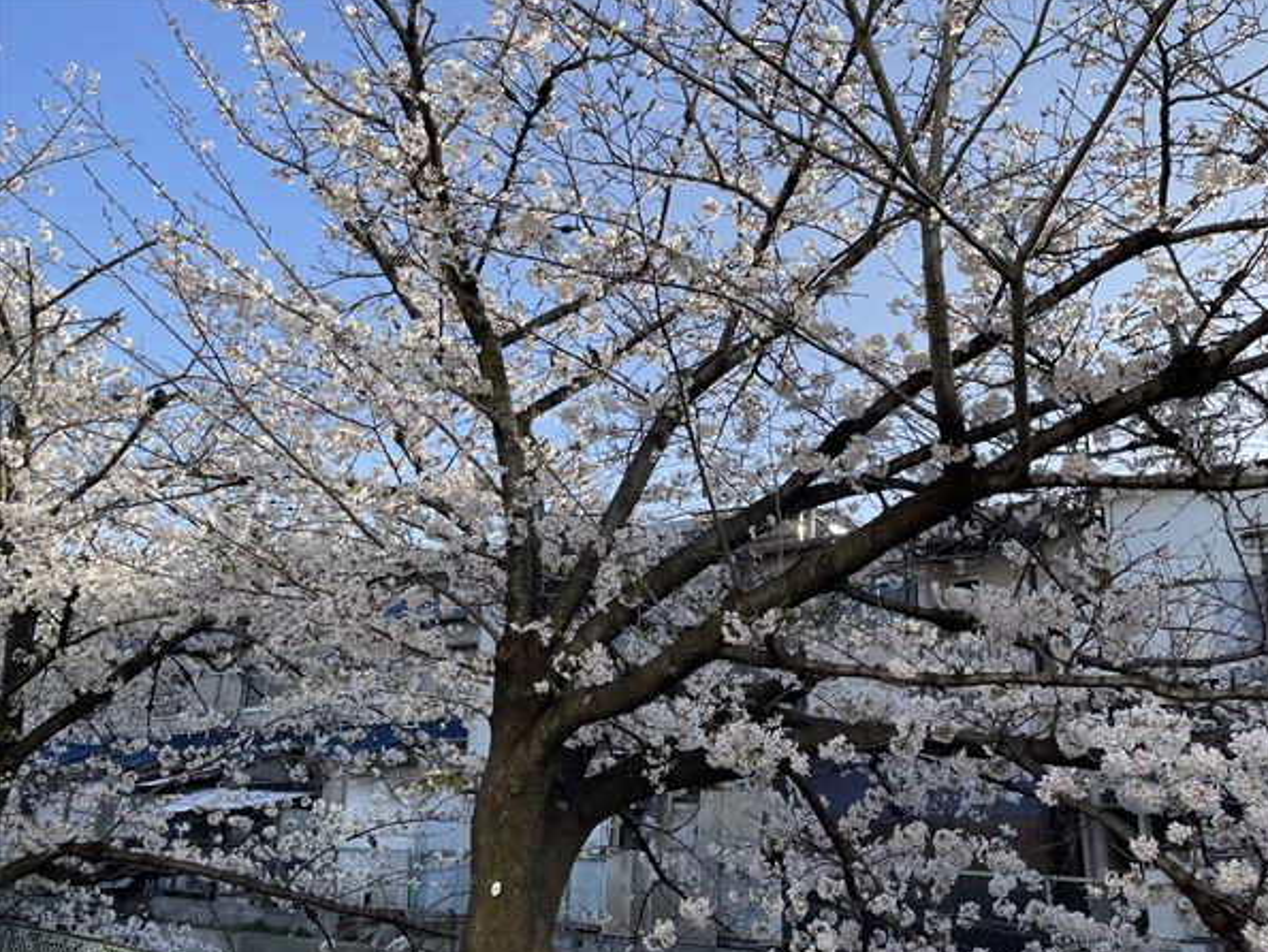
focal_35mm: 28
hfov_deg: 63.3
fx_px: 1026
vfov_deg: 49.8
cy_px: 504
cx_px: 681
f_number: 1.6
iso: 32
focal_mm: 4.2
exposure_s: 1/1667
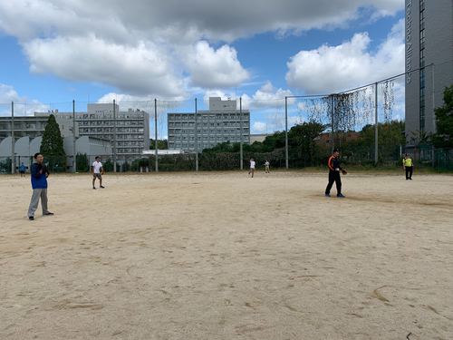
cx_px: 226
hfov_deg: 67.3
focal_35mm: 26
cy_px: 170
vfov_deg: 53.1
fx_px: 340
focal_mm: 4.25
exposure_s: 1/2915
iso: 25
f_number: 1.8
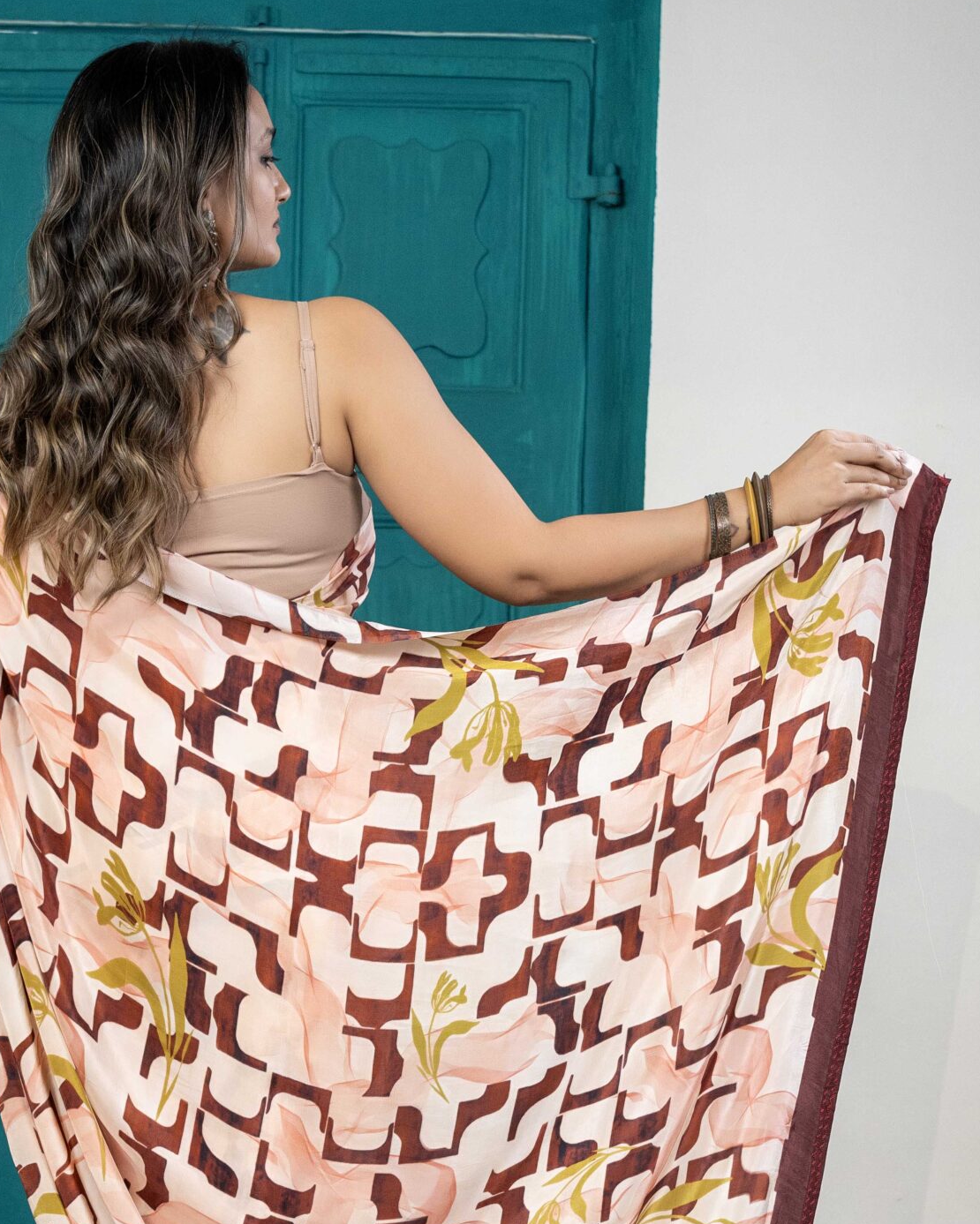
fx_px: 2574
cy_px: 825
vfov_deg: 26.6
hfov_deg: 21.4
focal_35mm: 71
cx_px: 292
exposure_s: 1/160
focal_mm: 41
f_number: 5
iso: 1000
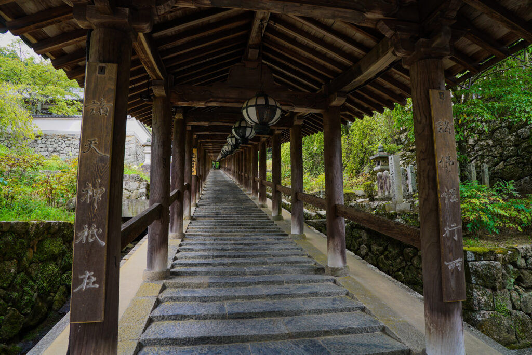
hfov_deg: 83.9
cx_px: 266
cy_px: 178
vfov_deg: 62.0
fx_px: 296
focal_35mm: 20
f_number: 5.6
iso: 100
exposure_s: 1/80
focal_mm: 20
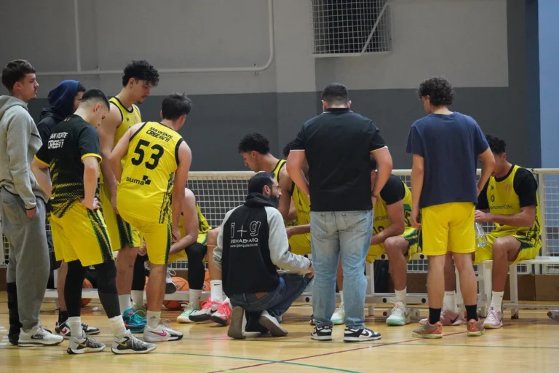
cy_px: 186
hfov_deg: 9.7
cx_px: 280
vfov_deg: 6.4
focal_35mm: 213
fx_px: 3307
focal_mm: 142
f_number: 5.6
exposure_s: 1/500
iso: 6400
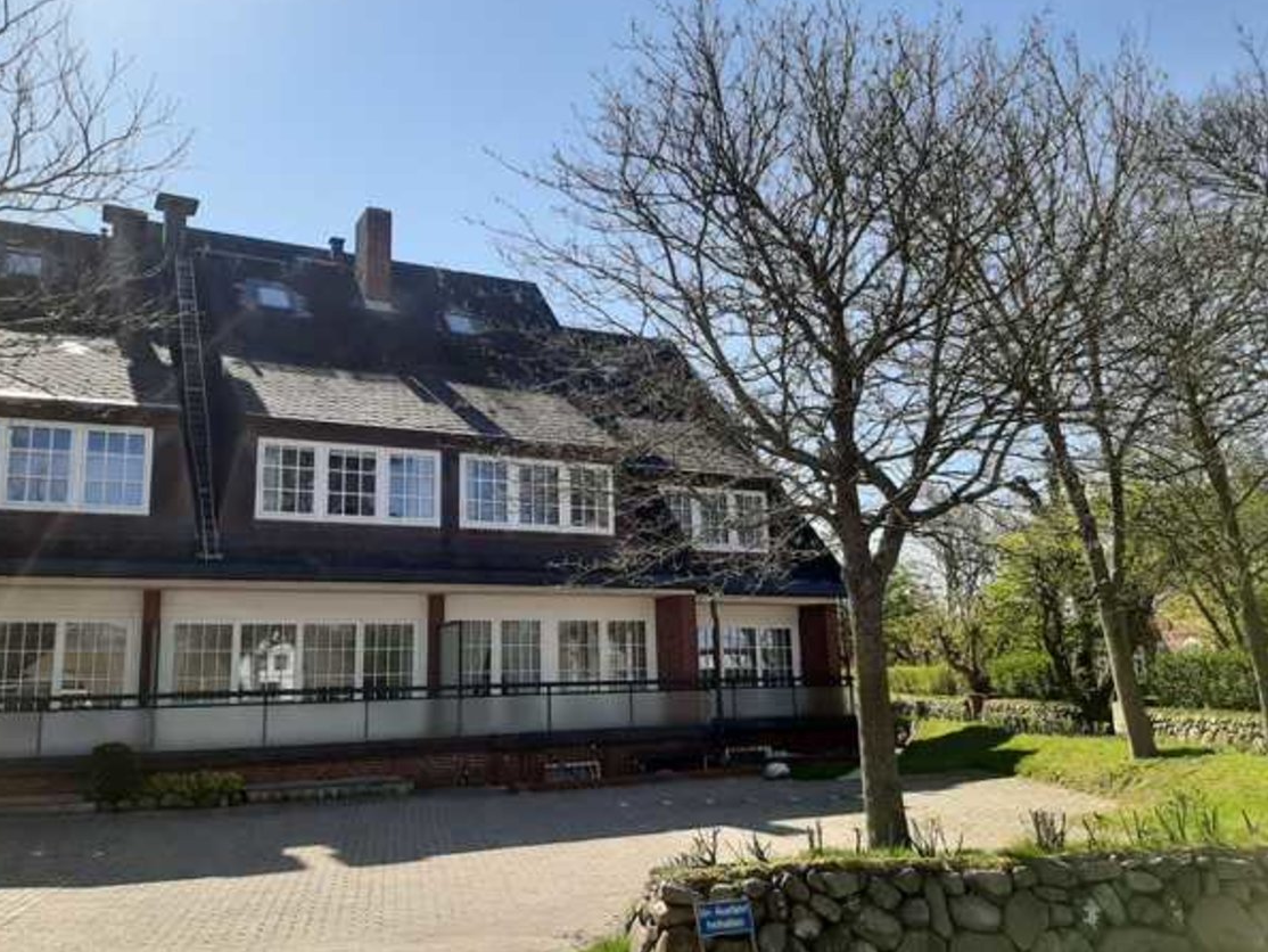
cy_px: 482
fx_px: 1026
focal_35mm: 28
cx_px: 587
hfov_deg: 63.4
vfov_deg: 49.8
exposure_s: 1/1876
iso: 40
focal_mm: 3.93
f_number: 1.7
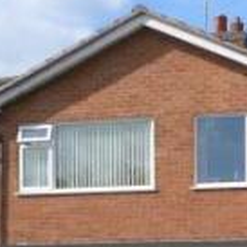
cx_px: 196
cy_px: 266
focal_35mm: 94
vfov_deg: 17.9
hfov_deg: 18.3
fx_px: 759
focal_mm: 4.5
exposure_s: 1/1600
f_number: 2.8
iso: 100
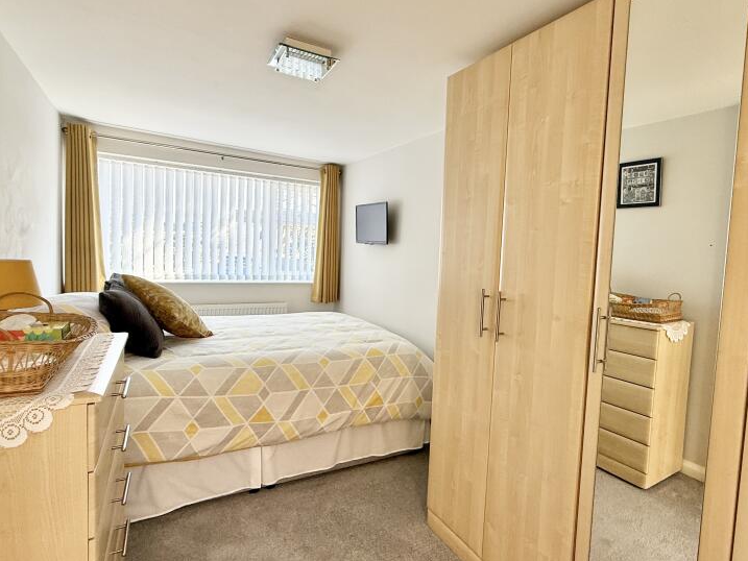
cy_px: 280
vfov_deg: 66.0
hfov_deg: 81.1
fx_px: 432
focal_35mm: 20
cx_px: 433
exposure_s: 1/99
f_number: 2.2
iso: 100
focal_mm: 2.22
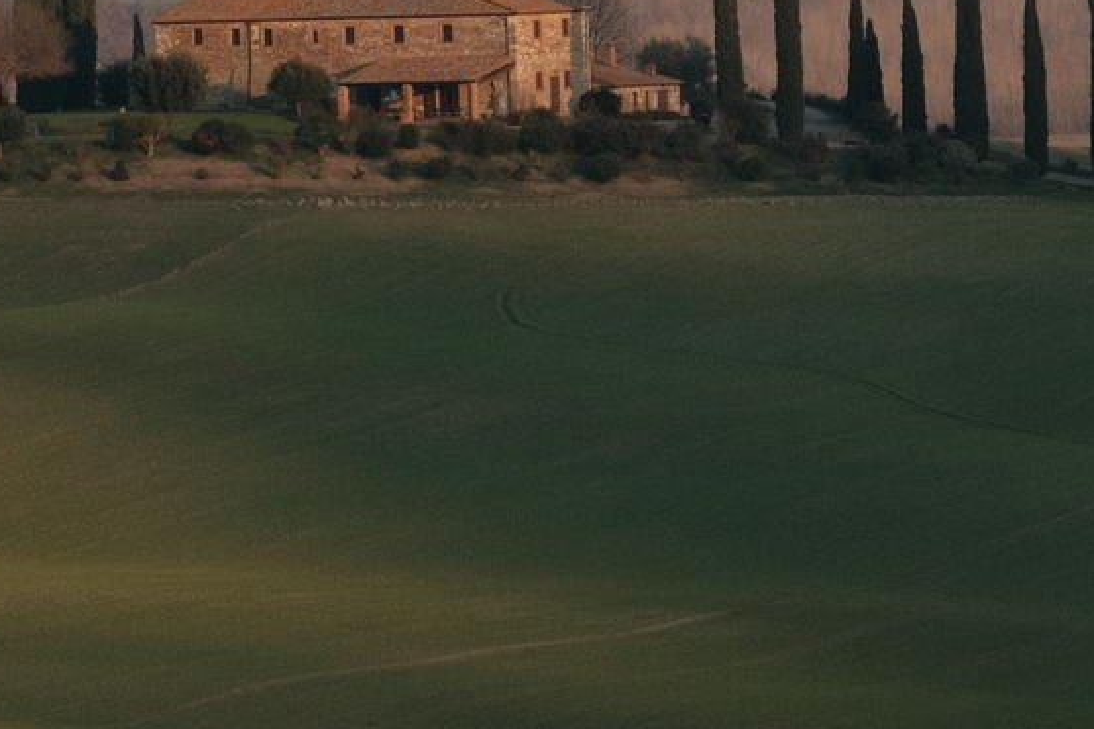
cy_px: 53
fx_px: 14916
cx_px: 766
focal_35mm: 491
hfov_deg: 4.2
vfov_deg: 2.8
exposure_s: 1/240
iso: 200
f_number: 6.4
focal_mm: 101.2
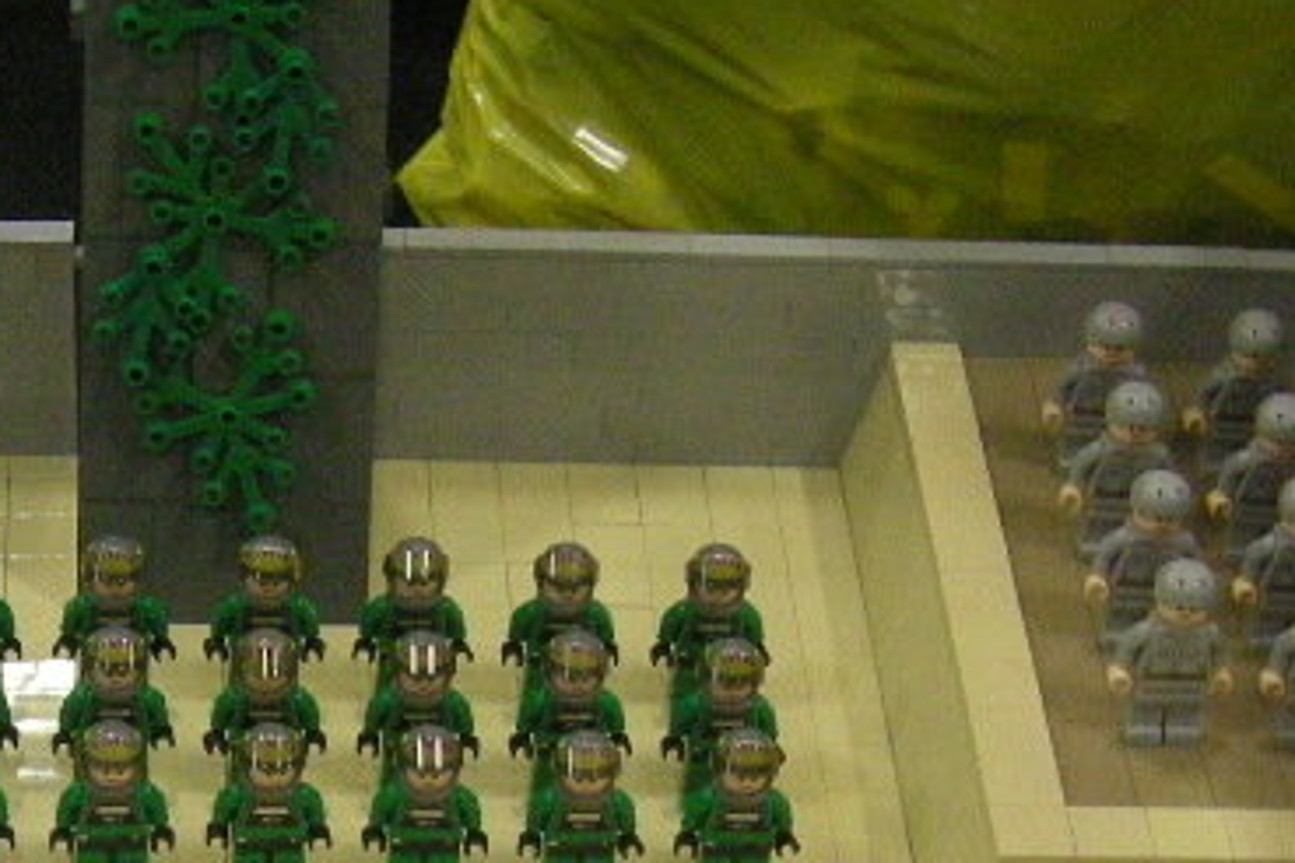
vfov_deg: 10.3
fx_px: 4676
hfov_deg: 15.7
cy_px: 1144
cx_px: 347
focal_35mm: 130
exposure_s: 1/29.2
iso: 400
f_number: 2.7
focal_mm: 7.5
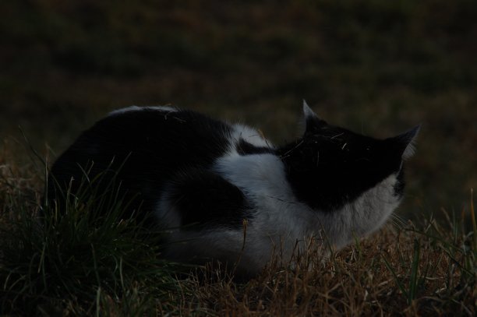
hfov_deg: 6.9
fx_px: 3972
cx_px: 238
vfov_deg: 4.6
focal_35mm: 300
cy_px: 158
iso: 200
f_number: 11
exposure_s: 1/800
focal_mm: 200
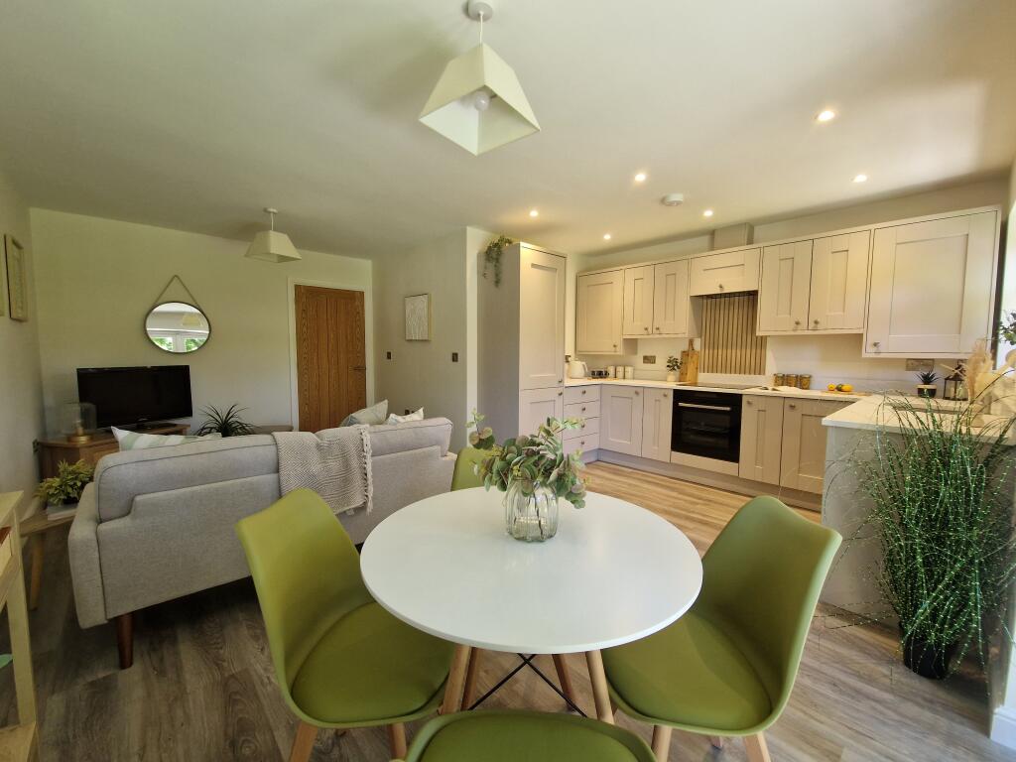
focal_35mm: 13
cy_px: 381
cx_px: 508
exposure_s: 1/50
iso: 160
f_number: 2.2
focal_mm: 2.2
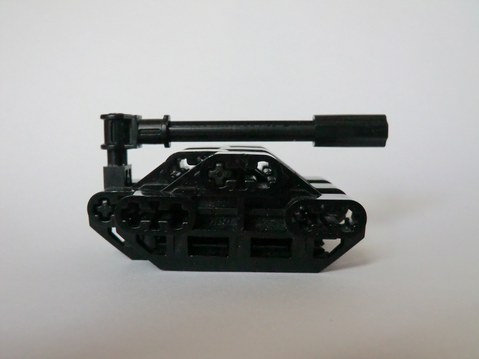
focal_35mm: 34
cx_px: 240
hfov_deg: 54.0
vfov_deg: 41.8
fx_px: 470
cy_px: 180
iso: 500
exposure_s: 1/60
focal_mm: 6.1
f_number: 3.6
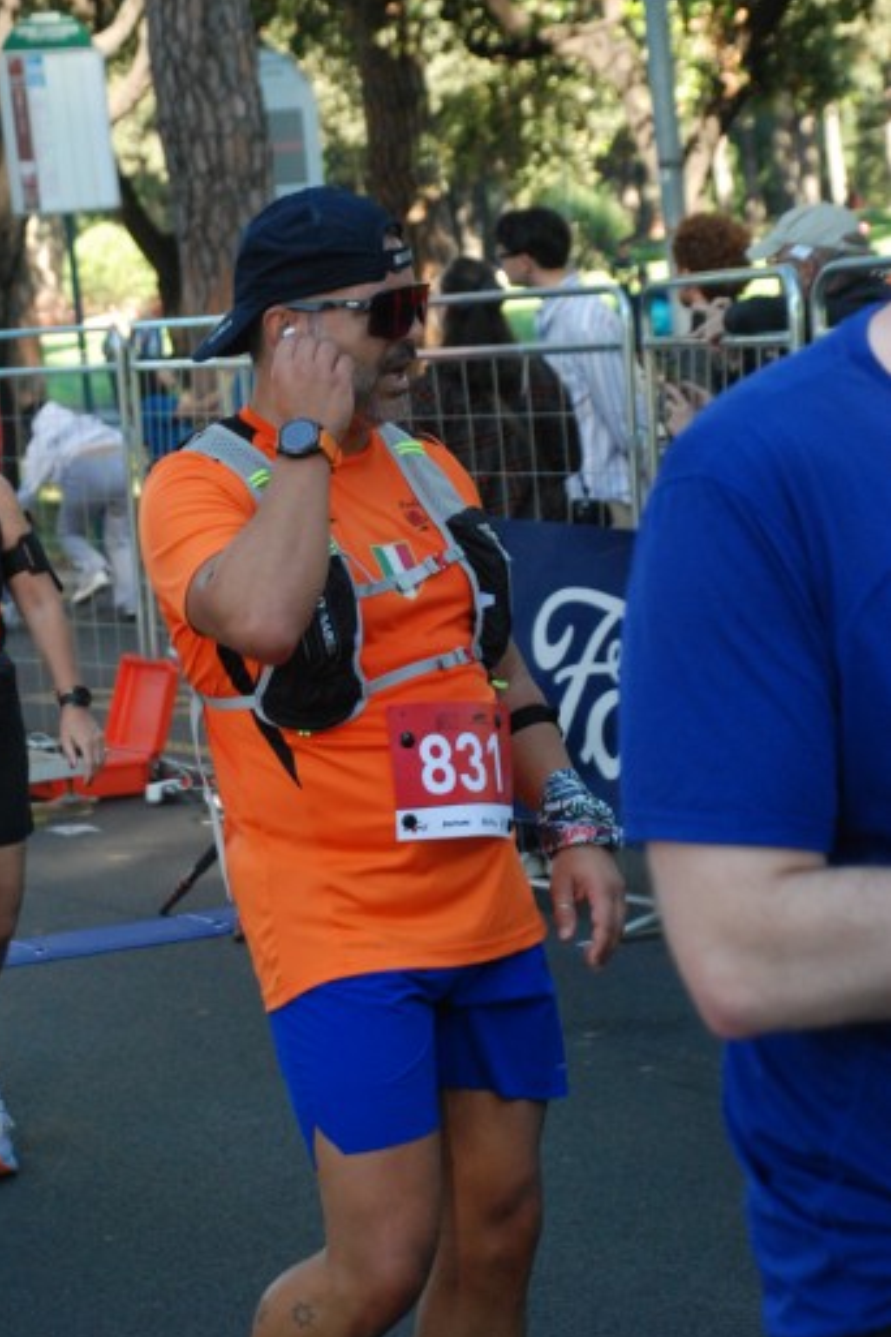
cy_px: 592
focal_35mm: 109
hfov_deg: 12.6
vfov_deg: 18.7
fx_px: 4046
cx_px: 369
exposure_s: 1/320
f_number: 5.3
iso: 1000
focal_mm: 62
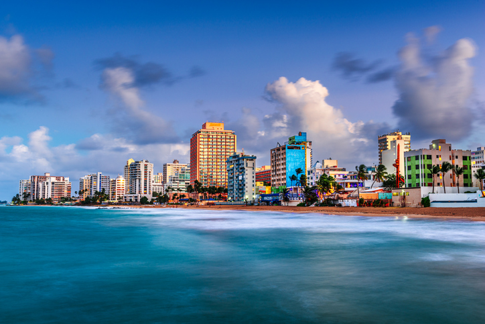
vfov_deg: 37.9
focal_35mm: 35
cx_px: 242
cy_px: 162
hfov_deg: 54.4
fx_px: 472
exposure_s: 8
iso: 64
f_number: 16
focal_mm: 35
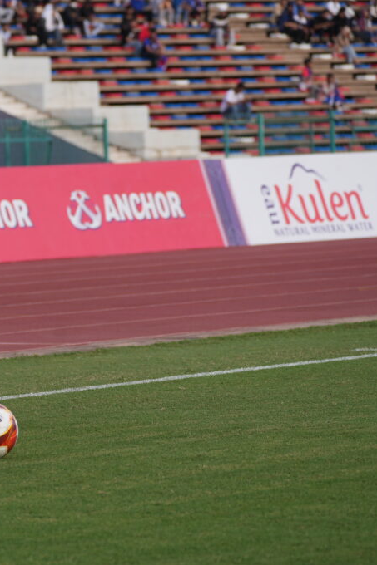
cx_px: -24
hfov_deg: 5.8
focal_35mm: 235
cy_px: 282
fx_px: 3693
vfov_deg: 8.8
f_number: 5.6
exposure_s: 1/800
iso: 250
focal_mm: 156
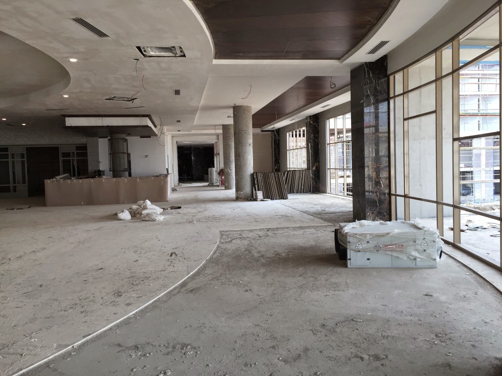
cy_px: 188
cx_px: 251
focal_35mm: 29
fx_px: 421
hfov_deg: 61.7
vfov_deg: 48.2
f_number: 2.2
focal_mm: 4.15
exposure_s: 1/120
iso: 32
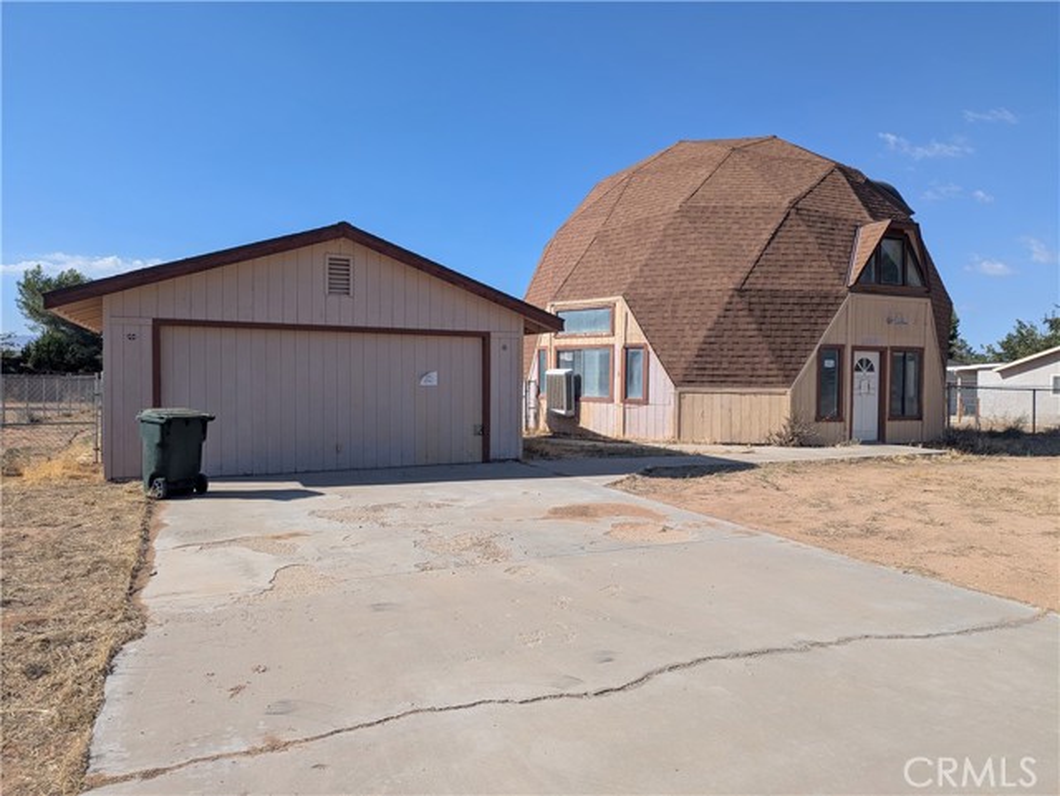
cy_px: 398
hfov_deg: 71.6
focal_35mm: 24
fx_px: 735
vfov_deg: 56.9
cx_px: 530
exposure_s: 1/2096
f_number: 1.85
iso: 46
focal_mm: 6.81
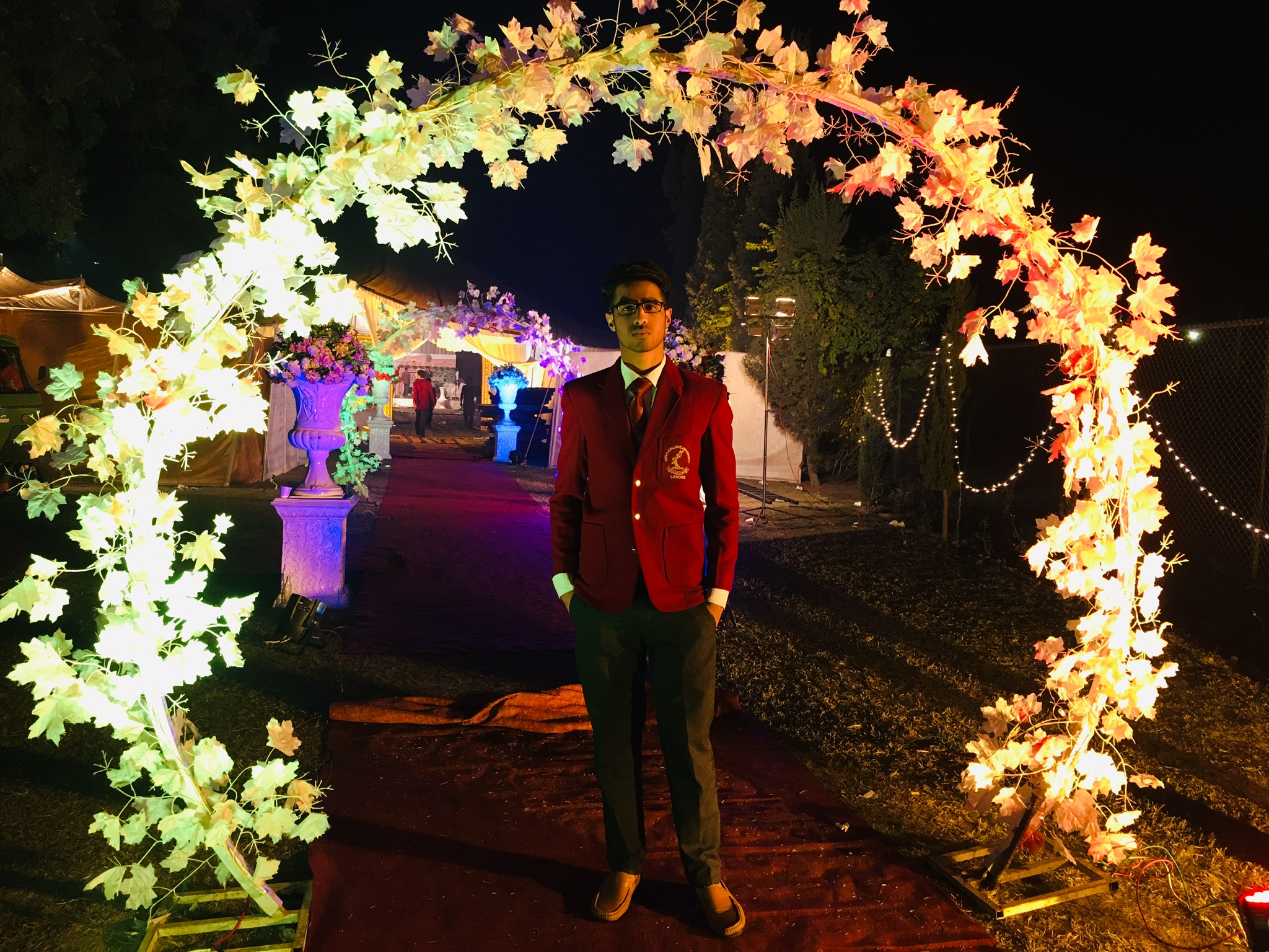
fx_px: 1063
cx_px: 634
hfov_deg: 61.7
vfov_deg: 48.2
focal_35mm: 29
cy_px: 476
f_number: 2.2
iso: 125
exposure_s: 1/33
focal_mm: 4.15
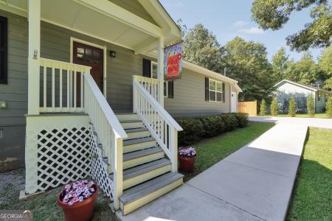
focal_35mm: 15
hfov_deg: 100.4
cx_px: 166
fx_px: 138
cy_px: 110
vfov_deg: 77.3
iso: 100
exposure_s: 1/100
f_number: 6.3
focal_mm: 10
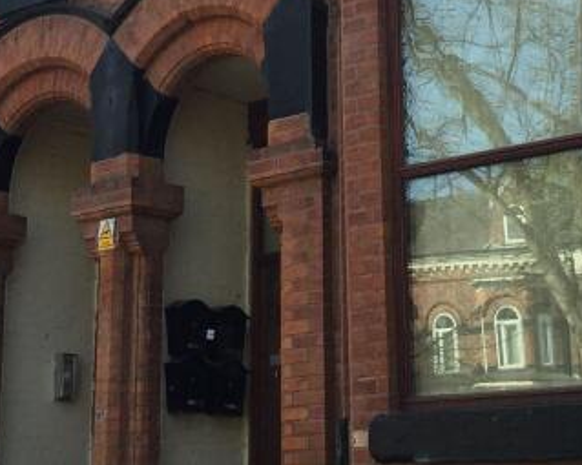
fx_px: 1567
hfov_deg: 21.0
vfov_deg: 16.6
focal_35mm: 91
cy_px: 42
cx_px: 270
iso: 32
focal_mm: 4.15
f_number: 2.2
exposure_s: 1/399
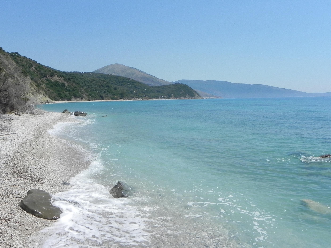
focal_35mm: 26
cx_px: 166
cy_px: 124
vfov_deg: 53.1
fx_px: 249
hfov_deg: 67.3
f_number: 8
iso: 160
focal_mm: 4.6
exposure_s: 1/515
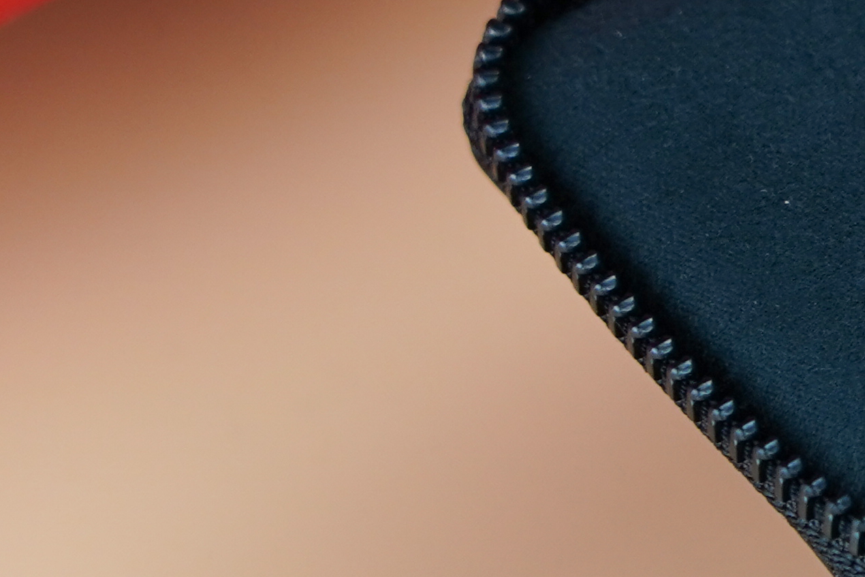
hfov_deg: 4.1
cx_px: 1942
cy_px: 429
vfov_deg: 2.8
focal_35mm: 496
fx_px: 11918
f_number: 4
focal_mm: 105
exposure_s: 1/125
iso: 400
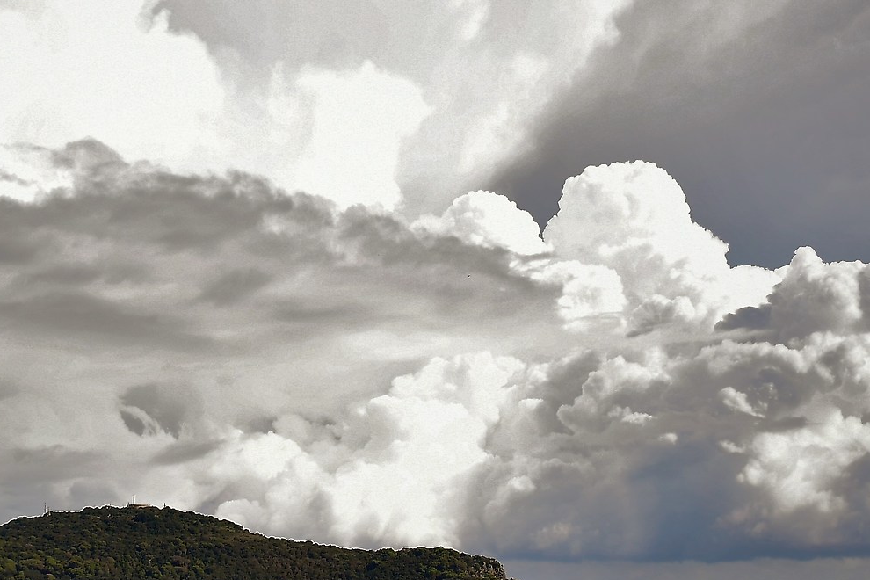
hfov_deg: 25.2
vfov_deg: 17.1
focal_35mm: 80
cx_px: 272
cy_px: 239
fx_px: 1933
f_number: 3.5
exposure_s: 1/1250
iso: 100
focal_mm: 22
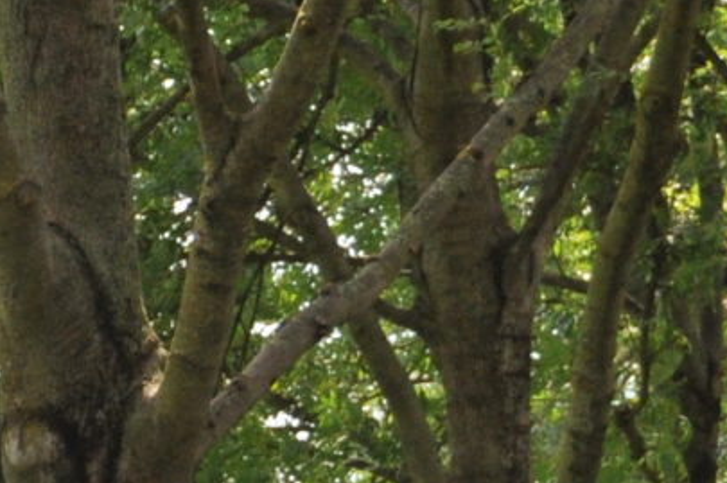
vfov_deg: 3.2
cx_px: -777
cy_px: 1192
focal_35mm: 417
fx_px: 8411
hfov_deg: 4.9
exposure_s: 1/1250
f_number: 5
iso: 500
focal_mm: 44
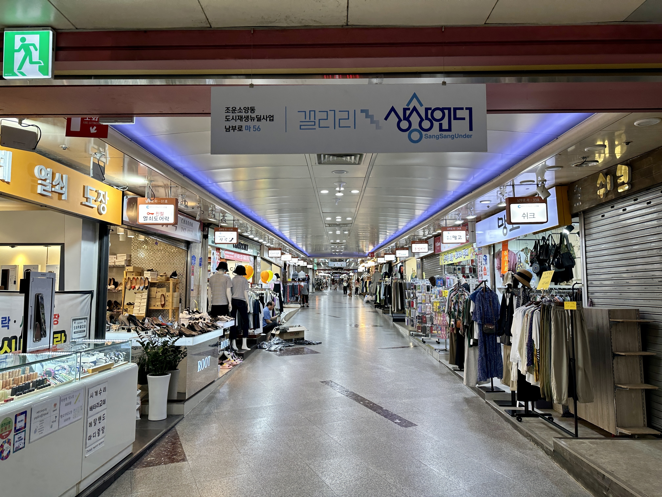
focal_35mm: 24
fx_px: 459
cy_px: 248
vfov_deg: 56.8
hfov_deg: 71.6
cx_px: 331
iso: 80
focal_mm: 6.86
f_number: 1.78
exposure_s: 1/120
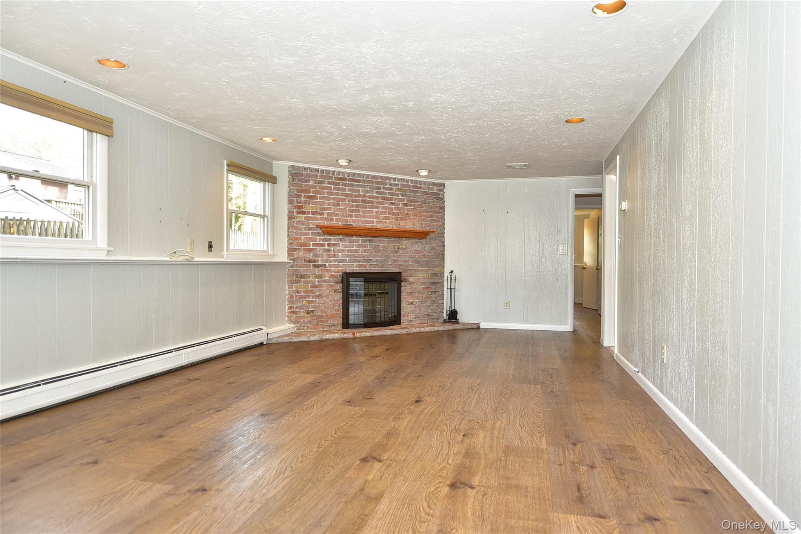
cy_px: 267
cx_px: 400
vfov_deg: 57.2
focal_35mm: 22
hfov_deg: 78.6
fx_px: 490
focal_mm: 22
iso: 250
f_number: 2.8
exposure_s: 1/60
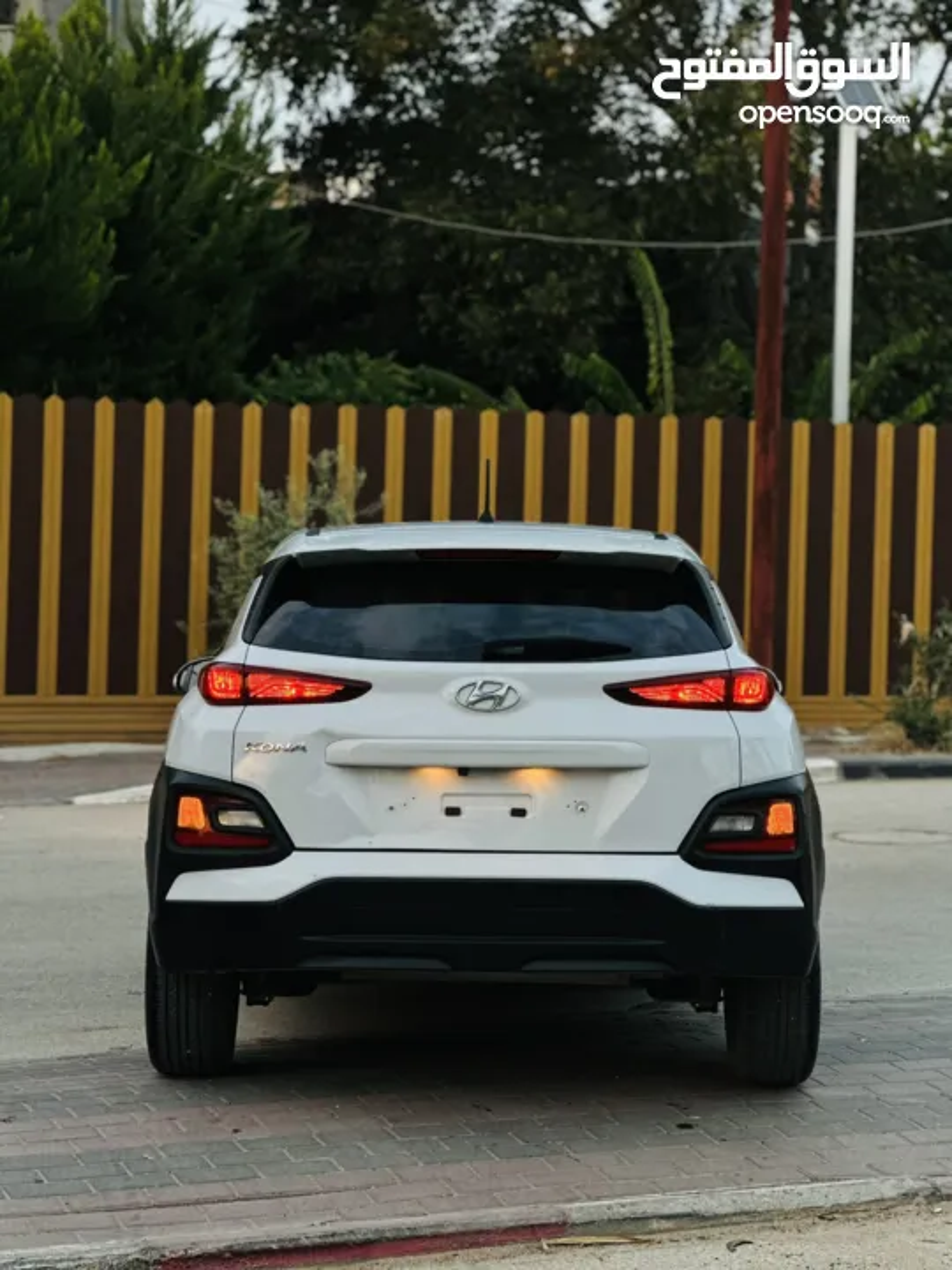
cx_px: 476
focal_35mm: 77
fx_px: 2824
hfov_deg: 19.1
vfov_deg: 25.3
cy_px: 635
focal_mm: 9
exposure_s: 1/121
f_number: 2.8
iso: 200
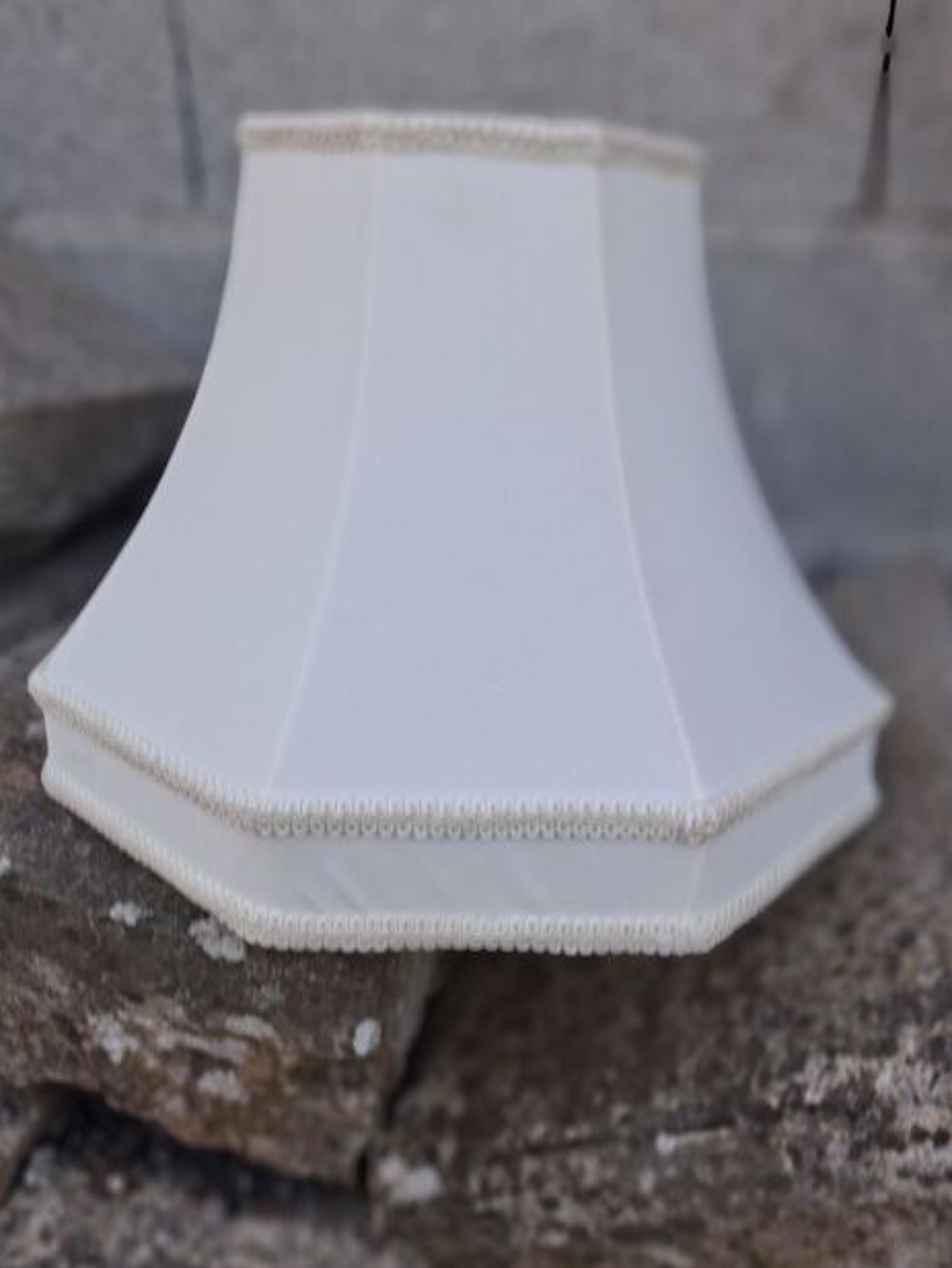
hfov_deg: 49.8
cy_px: 619
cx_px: 467
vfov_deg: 63.4
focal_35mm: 28
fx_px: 1026
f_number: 1.8
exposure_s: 1/100
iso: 32
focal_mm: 4
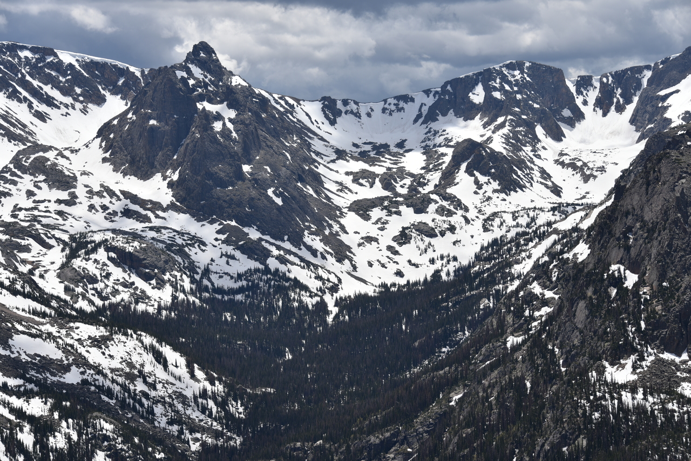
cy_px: 230
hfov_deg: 20.4
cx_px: 346
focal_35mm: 100
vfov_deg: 13.7
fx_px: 1920
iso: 100
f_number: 10
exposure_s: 1/400
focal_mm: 100
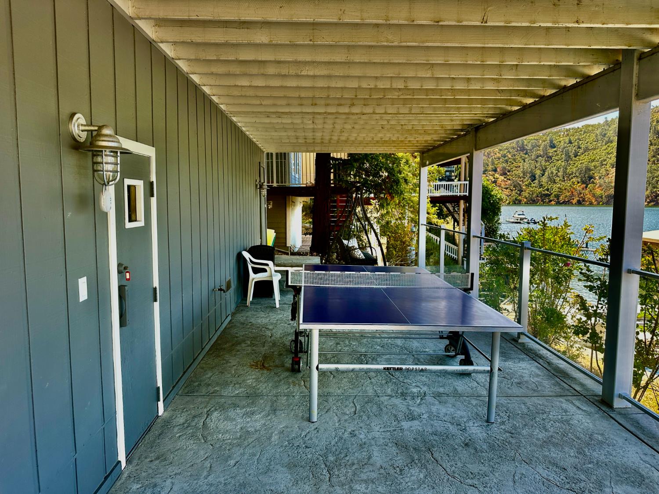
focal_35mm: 24
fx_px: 457
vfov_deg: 56.8
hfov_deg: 71.6
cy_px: 247
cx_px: 330
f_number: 1.78
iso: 80
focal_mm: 6.86
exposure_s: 1/486
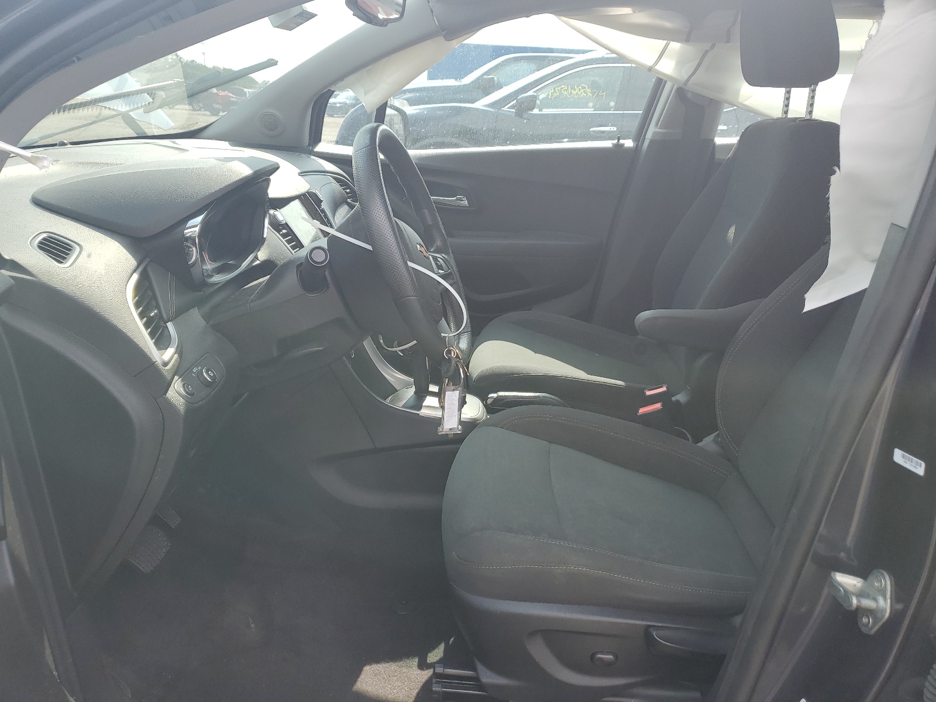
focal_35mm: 26
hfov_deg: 67.3
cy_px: 351
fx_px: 703
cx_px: 468
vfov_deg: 53.1
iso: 50
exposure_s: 1/909
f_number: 1.5
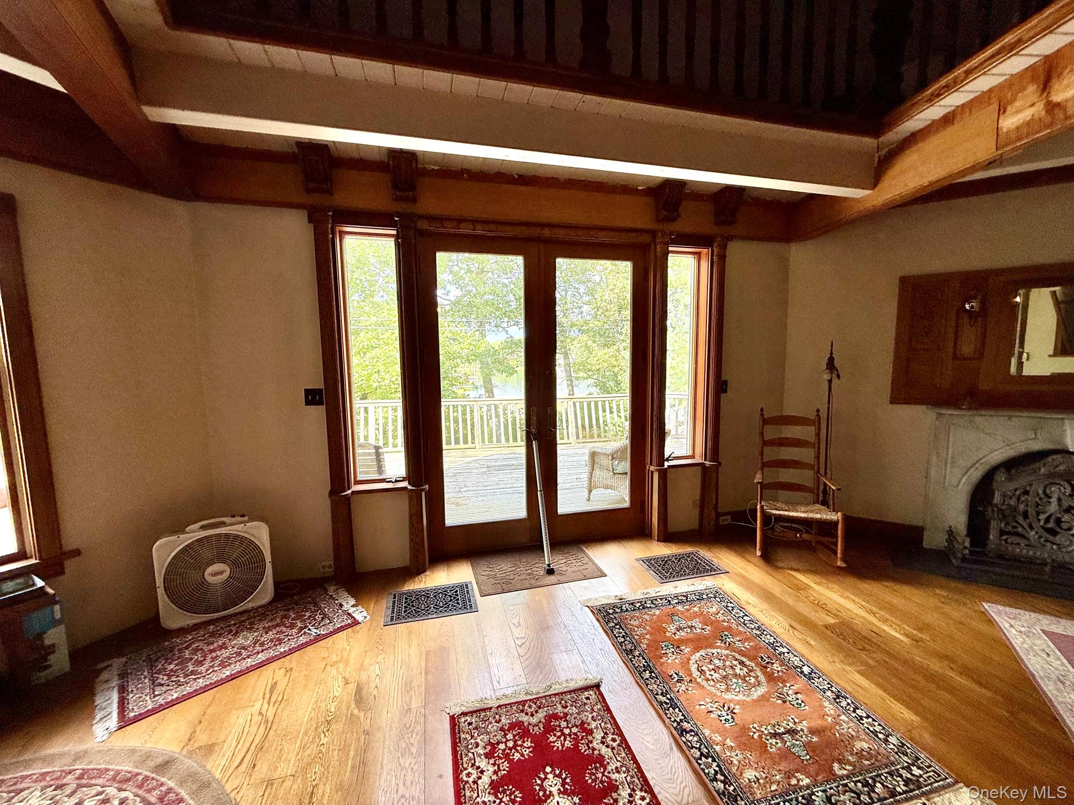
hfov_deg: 102.1
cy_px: 402
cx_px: 537
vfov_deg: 85.7
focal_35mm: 14
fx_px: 434
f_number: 2.2
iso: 50
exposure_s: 1/140
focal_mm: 2.22
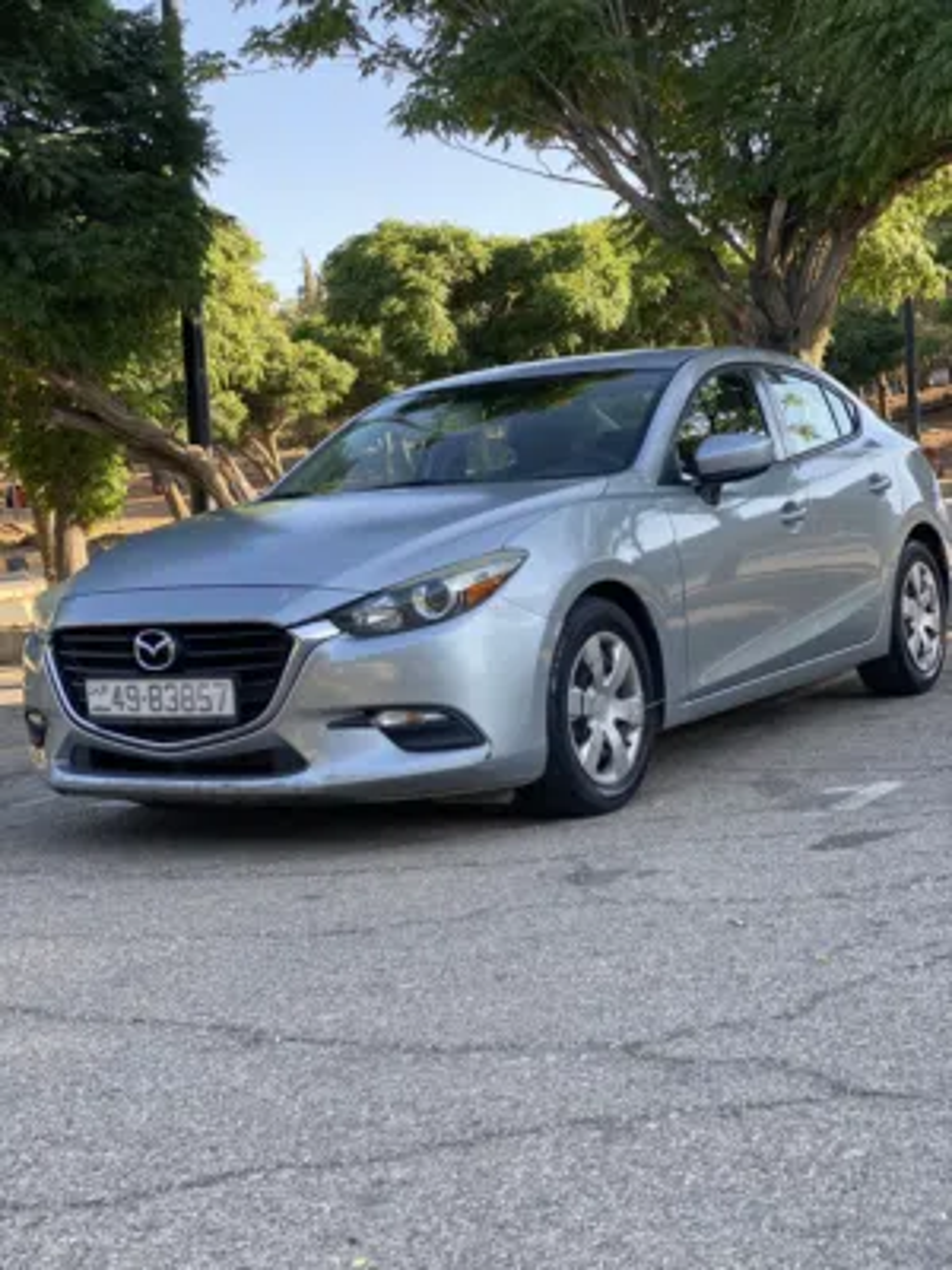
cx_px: 476
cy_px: 635
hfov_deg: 28.0
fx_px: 1907
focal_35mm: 52
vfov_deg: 36.8
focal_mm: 6
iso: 20
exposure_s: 1/165
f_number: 2
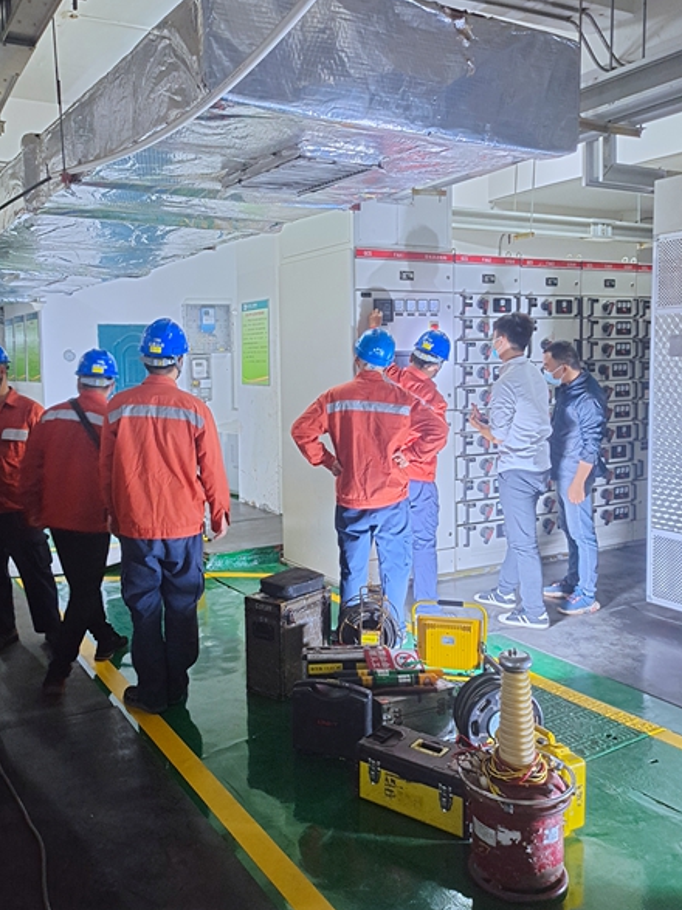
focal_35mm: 31
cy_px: 419
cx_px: 295
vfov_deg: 58.3
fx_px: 815
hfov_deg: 45.3
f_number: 1.8
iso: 69
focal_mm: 5.58
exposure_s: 1/33
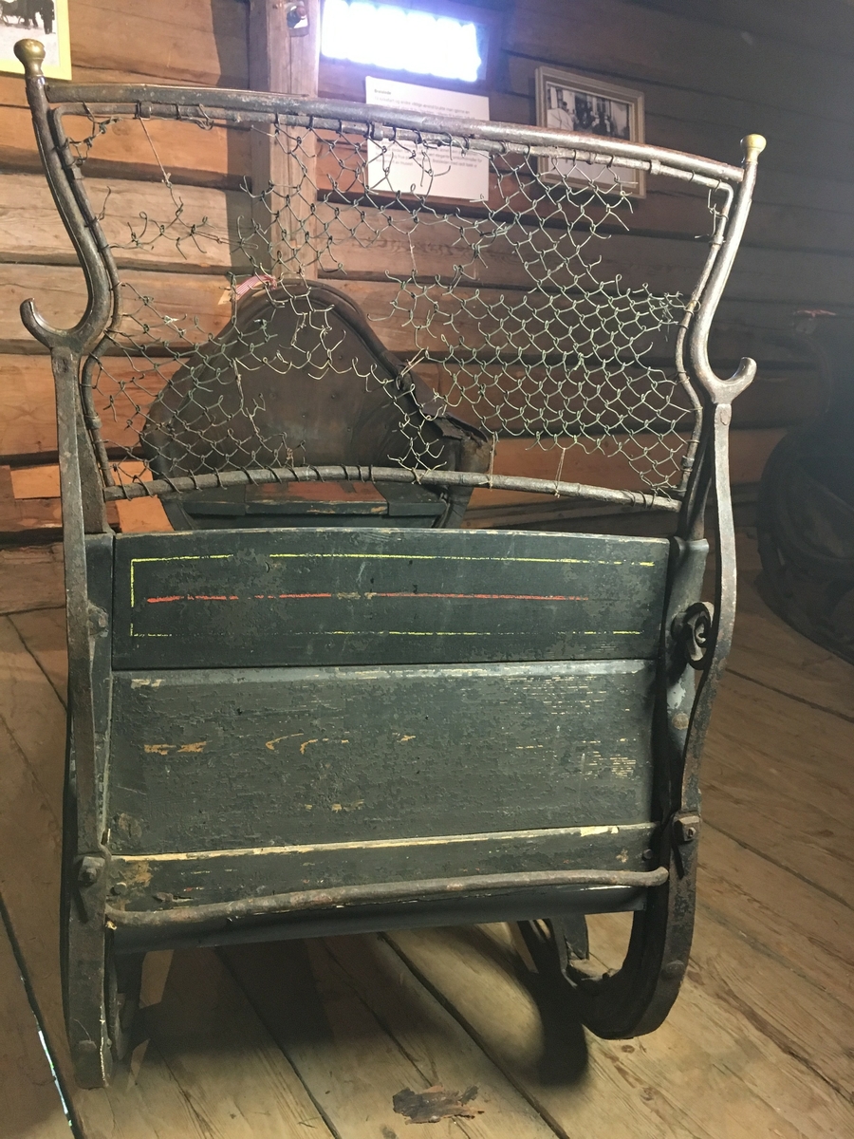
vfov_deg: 61.7
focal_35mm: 29
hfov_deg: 48.2
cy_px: 570
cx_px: 427
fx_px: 954
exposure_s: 1/20
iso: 200
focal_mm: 4.15
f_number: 2.2
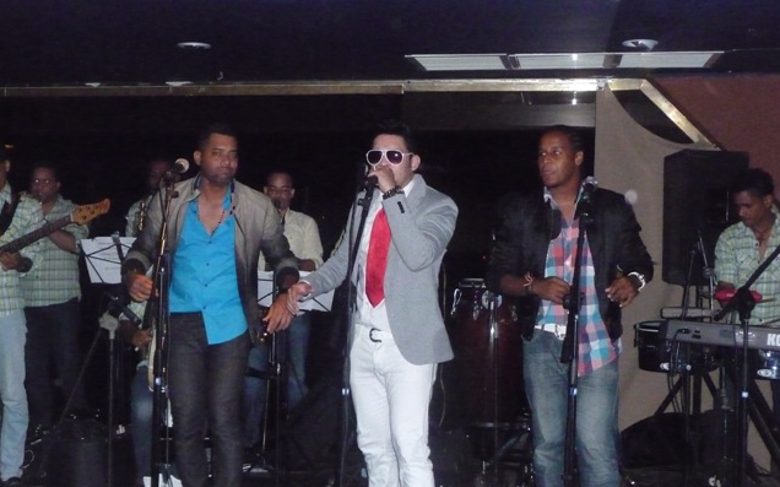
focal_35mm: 48
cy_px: 260
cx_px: 390
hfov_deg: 41.8
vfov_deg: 26.8
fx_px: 1020
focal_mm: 7.6
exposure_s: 1/200
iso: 1600
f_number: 4.1
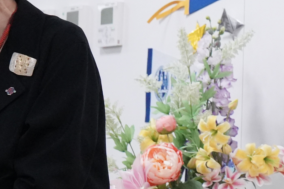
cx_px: 492
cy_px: -9
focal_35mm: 345
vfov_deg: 4.0
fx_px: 2721
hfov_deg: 5.9
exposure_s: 1/200
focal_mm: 52
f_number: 5
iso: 4000
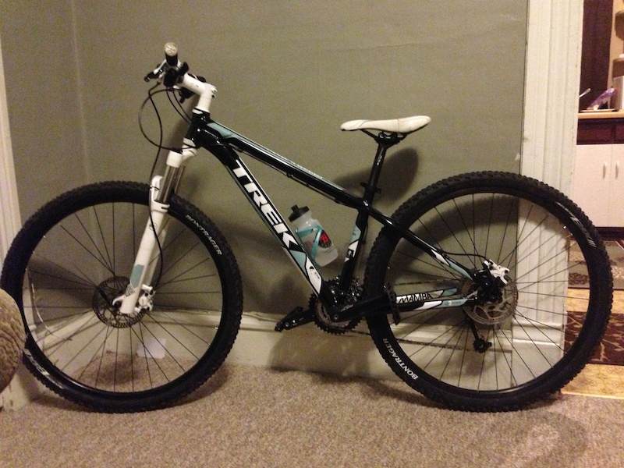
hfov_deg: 55.4
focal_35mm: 33
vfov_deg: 42.9
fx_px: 595
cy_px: 234
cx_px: 312
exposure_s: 1/15
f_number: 2.4
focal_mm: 4.13
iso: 800
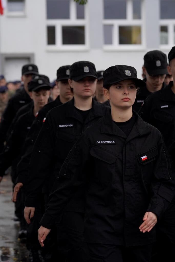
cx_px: 88
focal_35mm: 118
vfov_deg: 17.3
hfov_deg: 11.6
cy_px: 131
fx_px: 860
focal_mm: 118
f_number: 5.6
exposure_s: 1/1250
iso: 1600
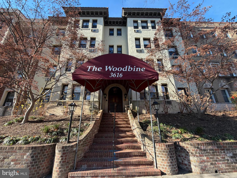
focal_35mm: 14
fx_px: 96
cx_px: 118
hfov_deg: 102.1
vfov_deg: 85.7
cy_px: 89
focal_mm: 2.22
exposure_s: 1/279
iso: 50
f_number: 2.2
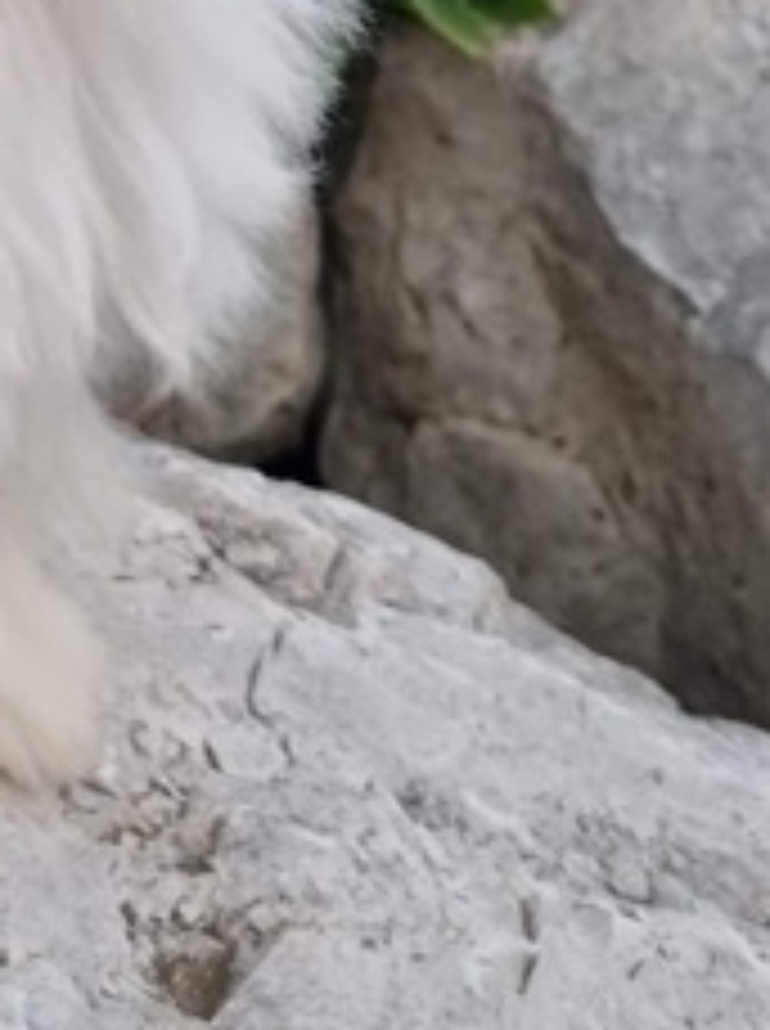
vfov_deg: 19.6
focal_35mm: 91
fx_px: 2707
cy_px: -355
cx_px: -135
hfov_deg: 15.6
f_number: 1.8
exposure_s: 1/100
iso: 320
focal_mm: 5.4
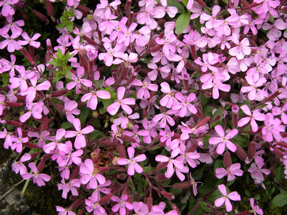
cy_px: 108
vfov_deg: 37.7
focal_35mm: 38
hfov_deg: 49.0
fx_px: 315
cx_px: 144
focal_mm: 8
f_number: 2.8
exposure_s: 1/413
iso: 100
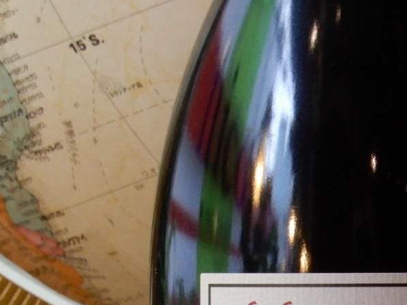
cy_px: 386
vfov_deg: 3.1
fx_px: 5665
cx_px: 349
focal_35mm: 482
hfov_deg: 4.1
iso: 320
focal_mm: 32.1
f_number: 5.6
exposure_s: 1/60
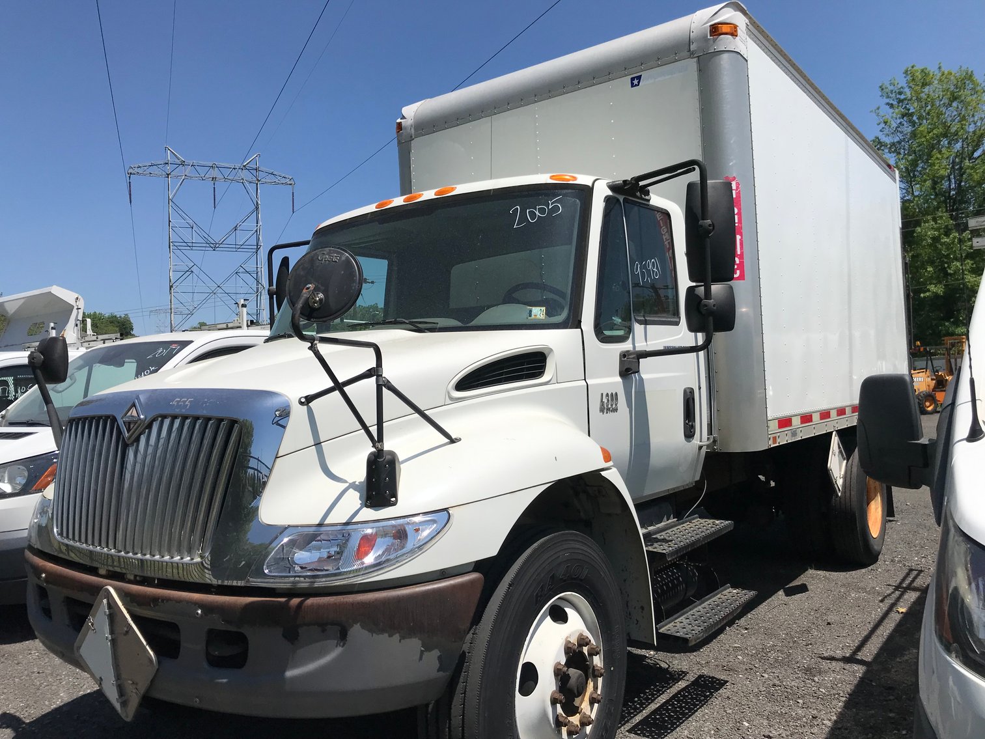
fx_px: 797
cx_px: 492
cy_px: 370
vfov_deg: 49.8
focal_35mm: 28
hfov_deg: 63.4
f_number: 1.8
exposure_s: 1/4808
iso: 20
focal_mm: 3.99
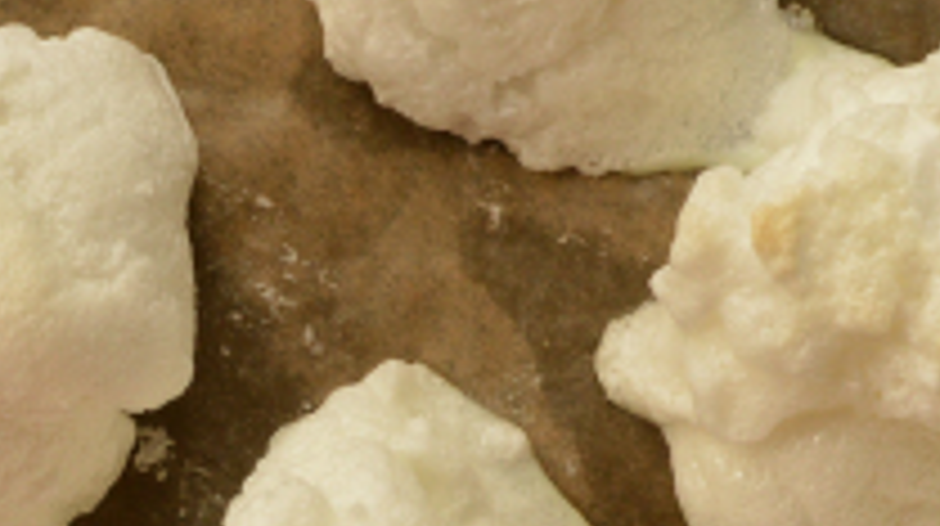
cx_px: 382
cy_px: 414
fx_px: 2689
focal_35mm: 108
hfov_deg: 19.8
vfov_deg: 11.1
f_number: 7.1
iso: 400
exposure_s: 1/200
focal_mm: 22
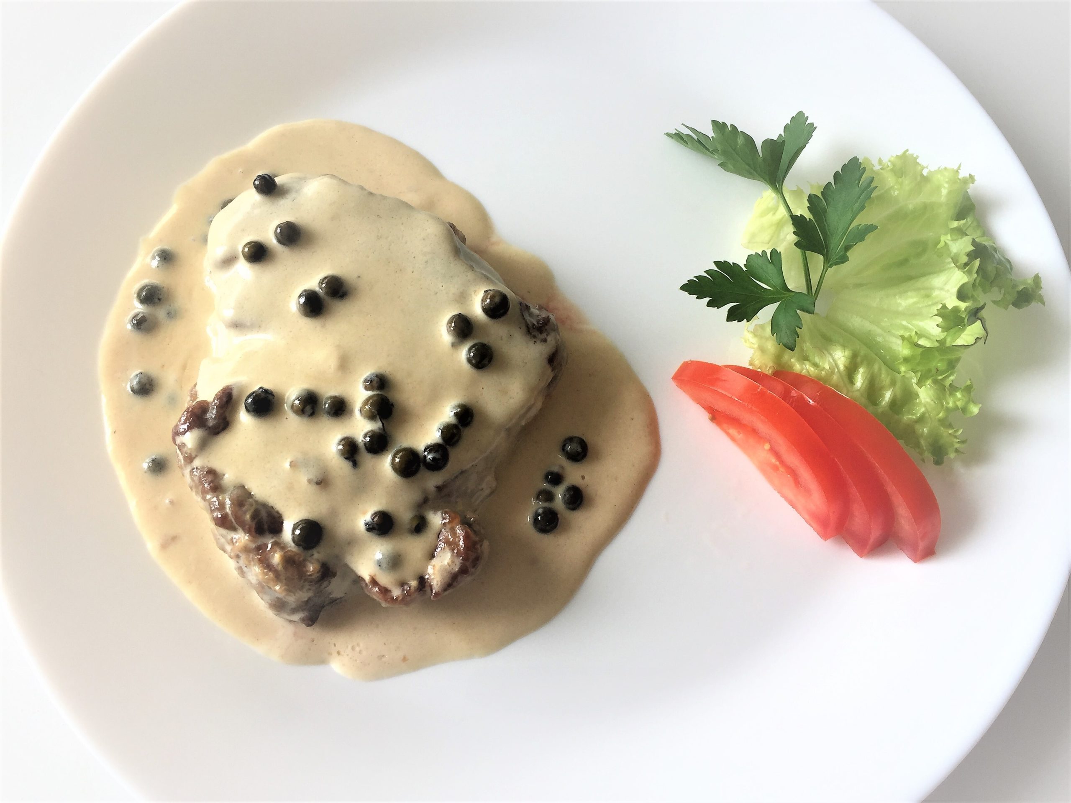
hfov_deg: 61.7
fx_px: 897
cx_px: 536
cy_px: 402
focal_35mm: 29
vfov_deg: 48.2
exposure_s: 1/157
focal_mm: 4.15
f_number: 2.2
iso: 32
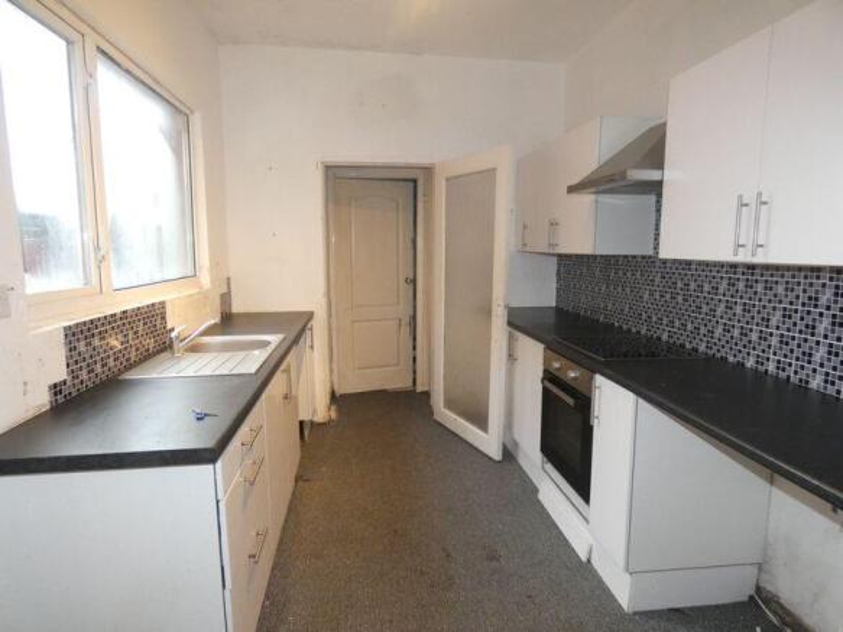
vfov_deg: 66.0
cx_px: 422
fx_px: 487
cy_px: 316
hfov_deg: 81.8
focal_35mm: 20
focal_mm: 3.6
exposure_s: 1/60
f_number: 2.8
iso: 500
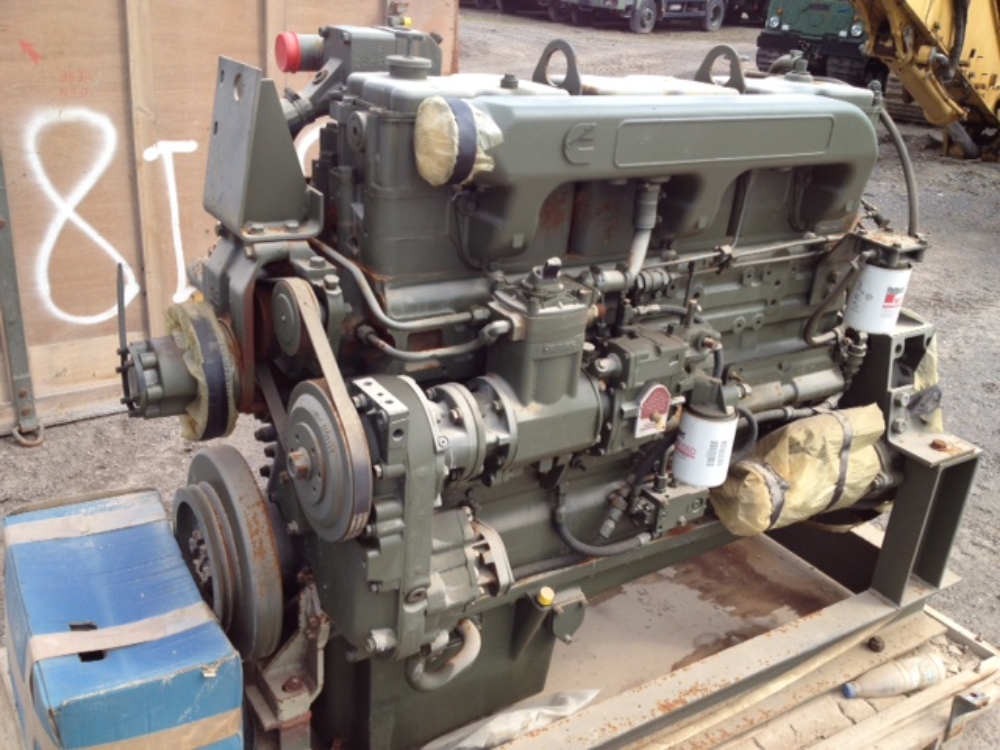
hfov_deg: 52.6
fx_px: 1011
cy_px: 375
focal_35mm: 35
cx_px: 500
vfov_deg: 40.7
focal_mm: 4.28
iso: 64
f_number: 2.4
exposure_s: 1/449
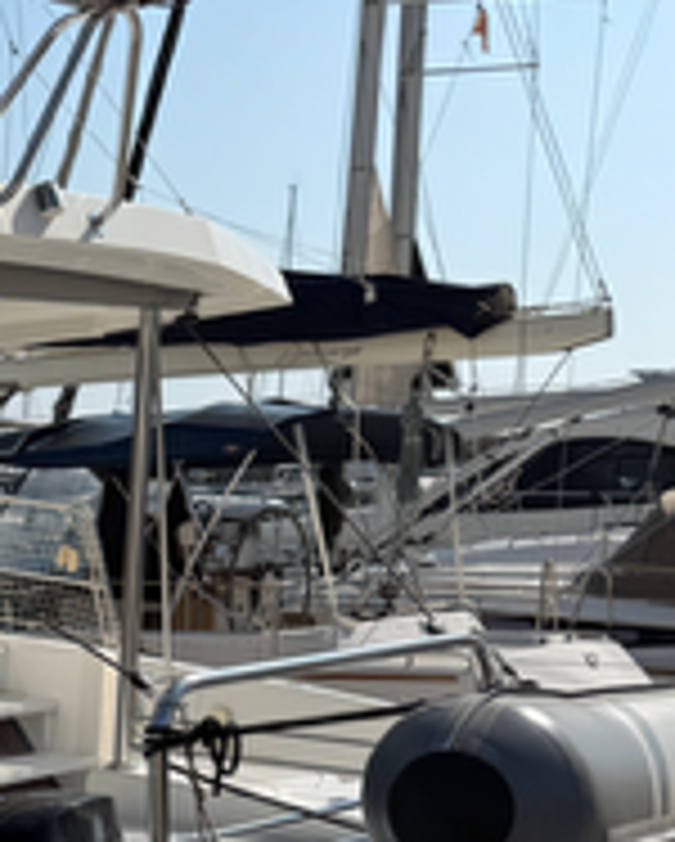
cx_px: -536
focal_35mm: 80
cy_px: 797
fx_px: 1994
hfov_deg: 16.2
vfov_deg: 23.1
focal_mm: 6.76
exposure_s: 1/8130
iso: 80
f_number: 1.78
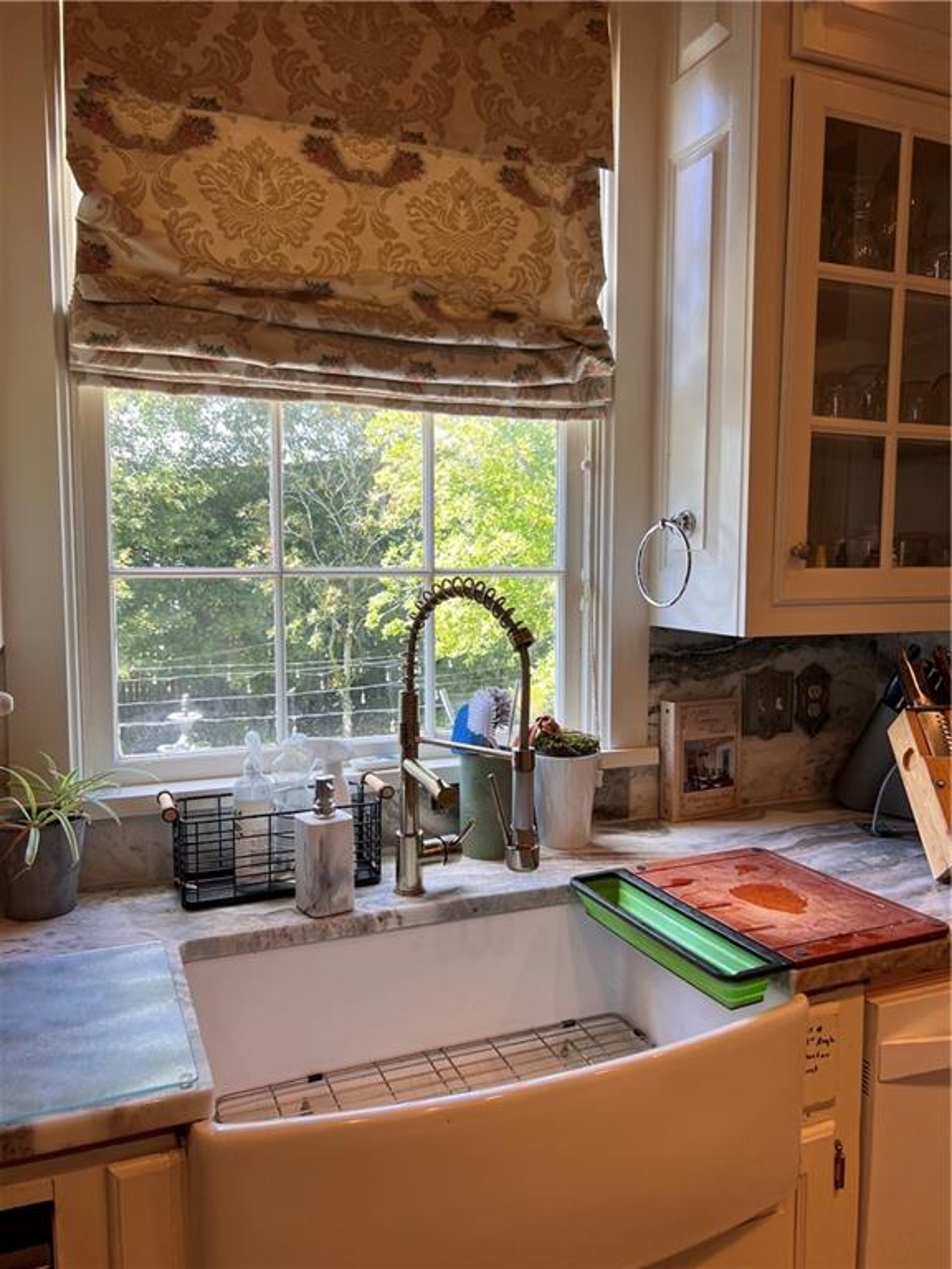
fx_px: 953
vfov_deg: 67.3
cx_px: 476
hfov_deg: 53.1
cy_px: 634
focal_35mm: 26
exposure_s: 1/120
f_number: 1.5
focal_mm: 5.7
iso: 40
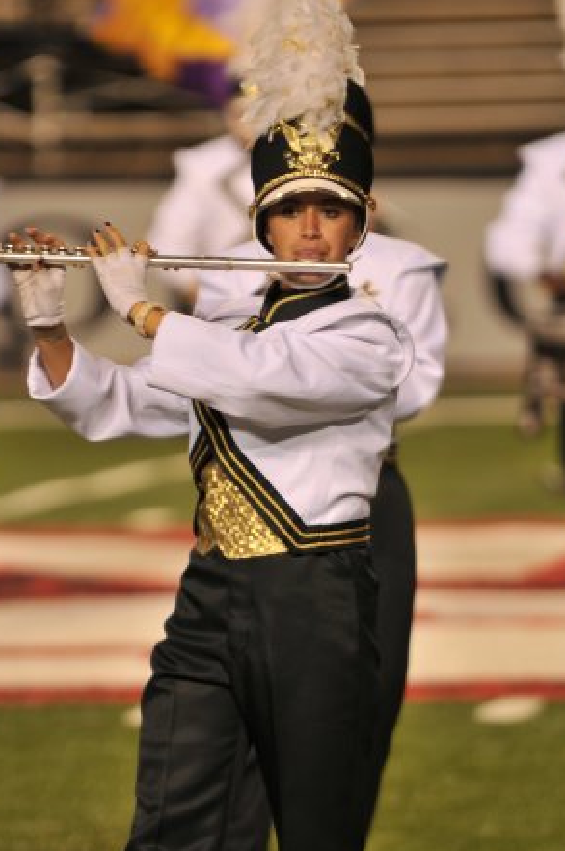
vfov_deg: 5.1
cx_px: 265
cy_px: 542
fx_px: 9627
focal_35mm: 408
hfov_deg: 3.4
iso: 200
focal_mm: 200
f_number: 2.8
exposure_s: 1/100
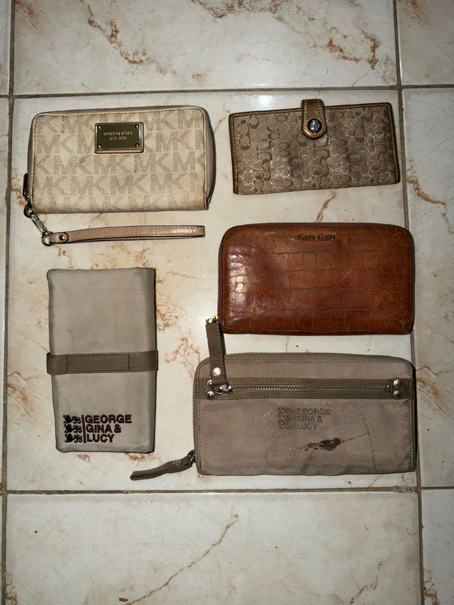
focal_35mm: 24
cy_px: 302
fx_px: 420
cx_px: 227
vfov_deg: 71.6
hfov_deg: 56.8
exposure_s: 1/55
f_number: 1.78
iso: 64
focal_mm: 6.76
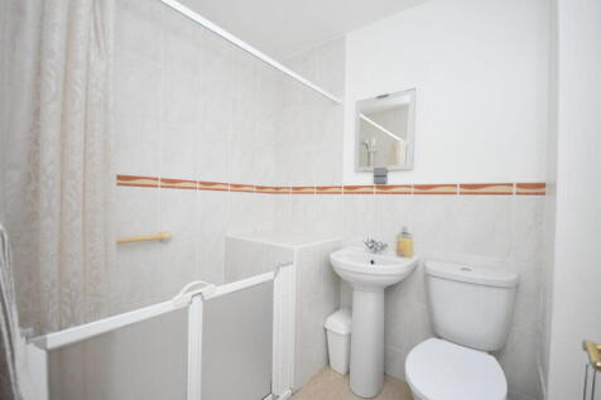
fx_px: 250
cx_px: 300
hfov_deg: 100.4
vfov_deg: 77.3
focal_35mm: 15
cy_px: 200
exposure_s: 1/60
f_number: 4
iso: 5600
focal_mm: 10
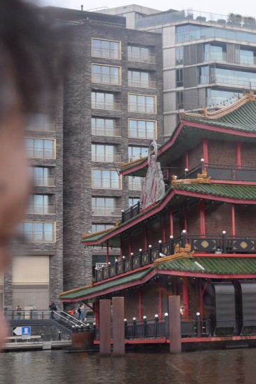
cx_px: 333
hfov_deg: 17.7
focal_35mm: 72
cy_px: 233
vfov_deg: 28.0
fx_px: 768
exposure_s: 1/160
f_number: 6.3
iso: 400
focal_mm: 26
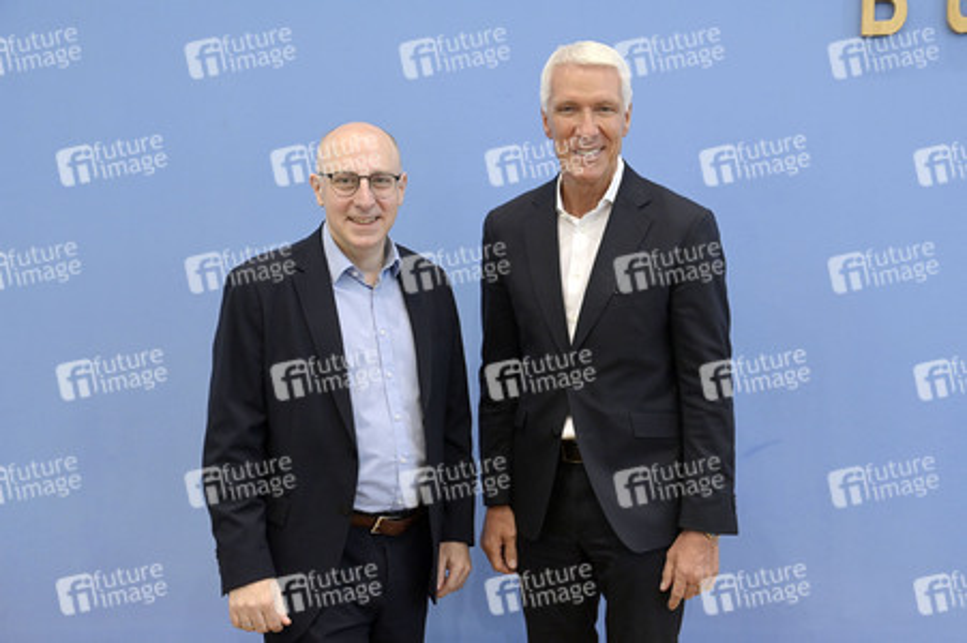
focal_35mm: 44
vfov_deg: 30.5
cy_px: 322
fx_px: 1181
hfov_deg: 44.5
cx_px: 484
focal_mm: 44
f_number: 5.6
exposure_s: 1/400
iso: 4000
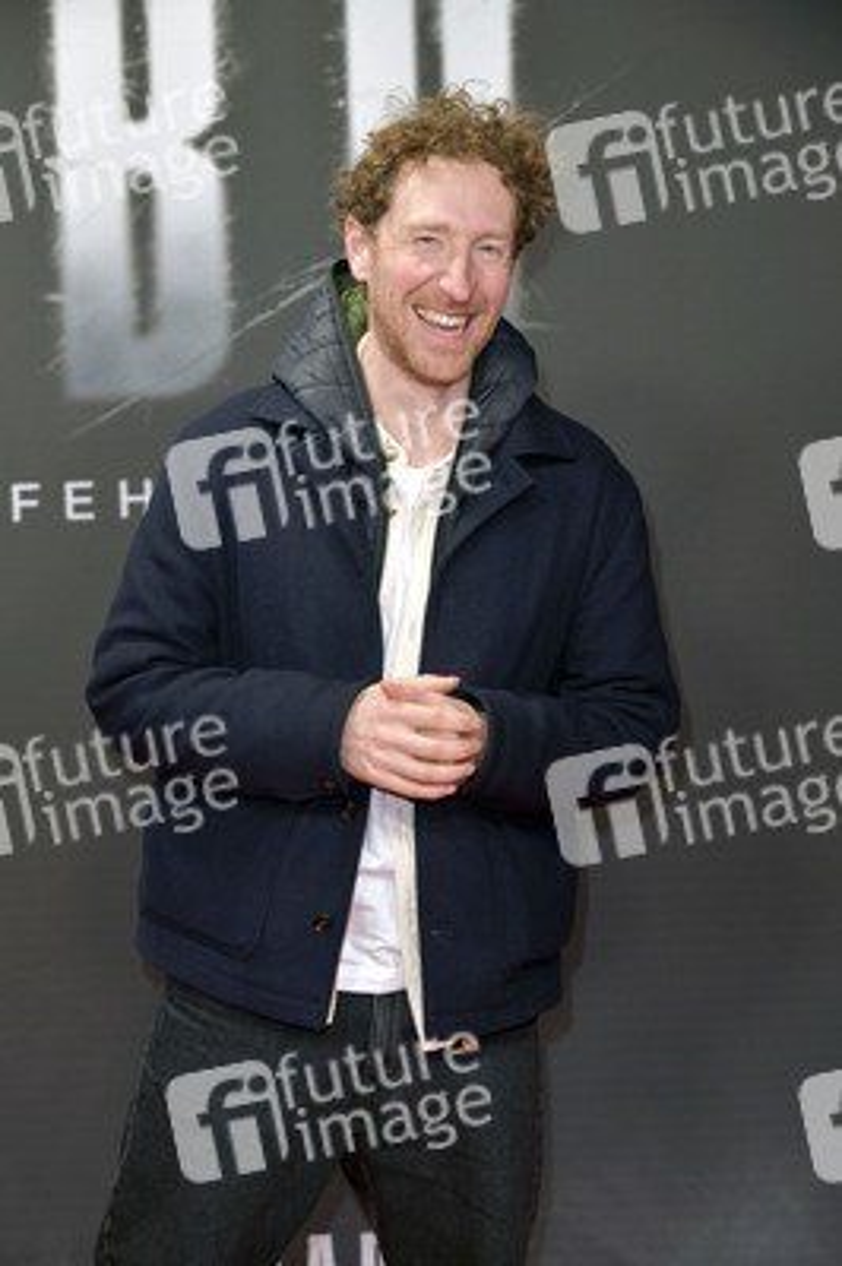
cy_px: 633
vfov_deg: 30.5
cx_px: 421
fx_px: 2319
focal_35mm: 66
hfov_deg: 20.6
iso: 1250
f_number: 5.6
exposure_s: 1/250
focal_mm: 66
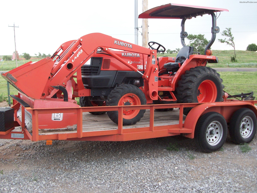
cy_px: 96
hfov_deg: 54.0
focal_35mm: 34
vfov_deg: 41.8
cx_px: 128
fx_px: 252
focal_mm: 5.7
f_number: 2.8
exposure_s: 1/128
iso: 90
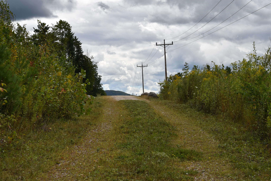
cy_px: 90
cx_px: 136
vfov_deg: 14.7
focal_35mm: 93
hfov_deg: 21.9
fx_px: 700
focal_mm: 62
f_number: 11
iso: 100
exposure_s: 1/200
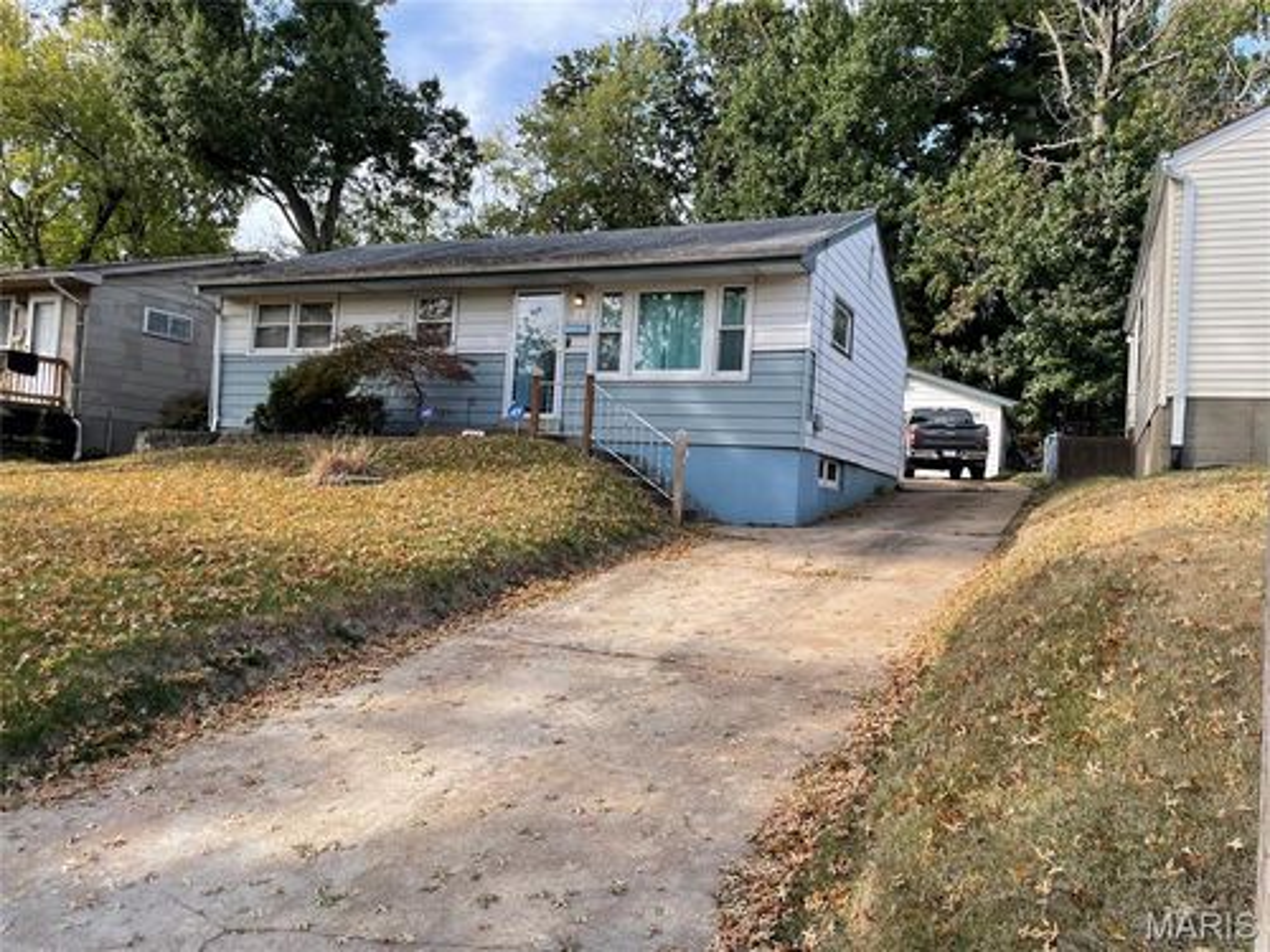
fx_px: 954
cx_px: 635
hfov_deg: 67.3
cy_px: 476
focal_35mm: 26
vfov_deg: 53.1
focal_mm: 4.2
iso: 32
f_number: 1.6
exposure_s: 1/754
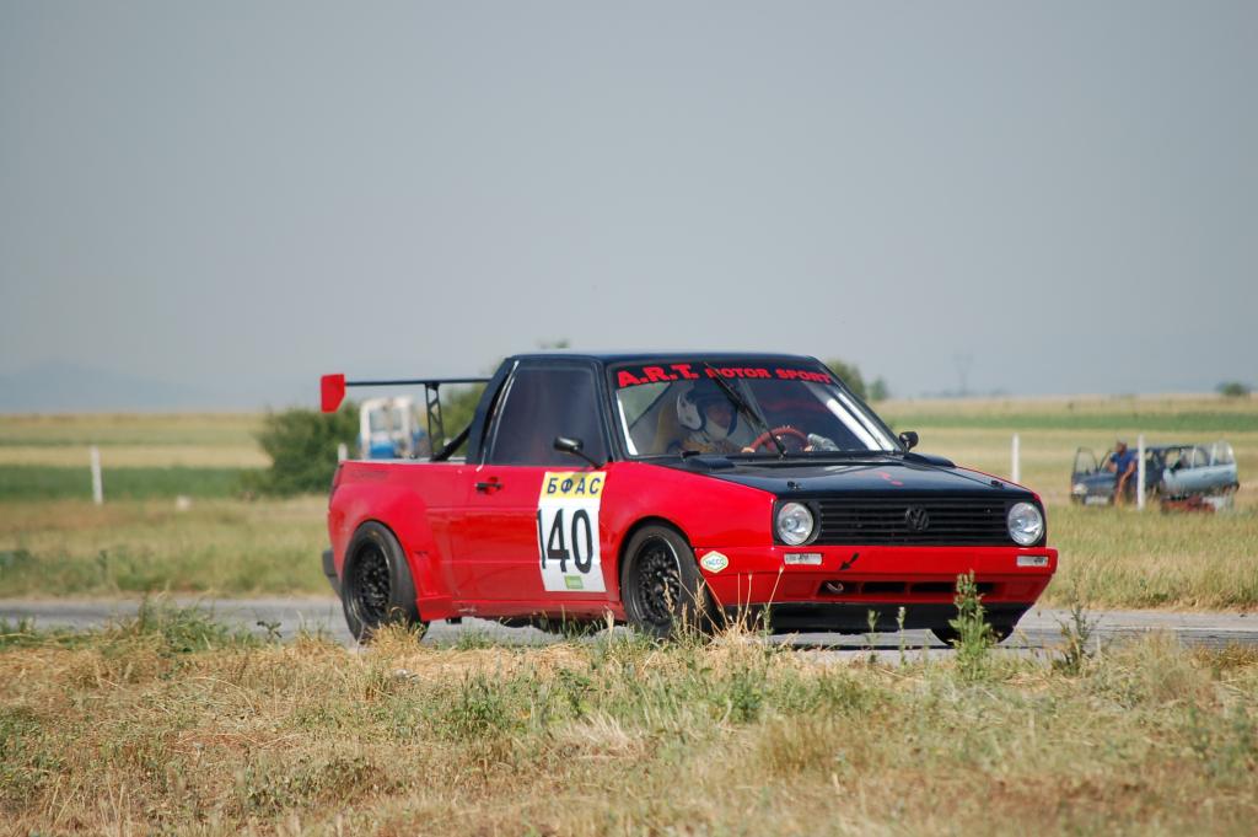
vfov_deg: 4.6
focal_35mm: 300
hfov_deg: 6.9
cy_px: 418
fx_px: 10475
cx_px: 629
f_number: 5.6
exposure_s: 1/1000
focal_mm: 200
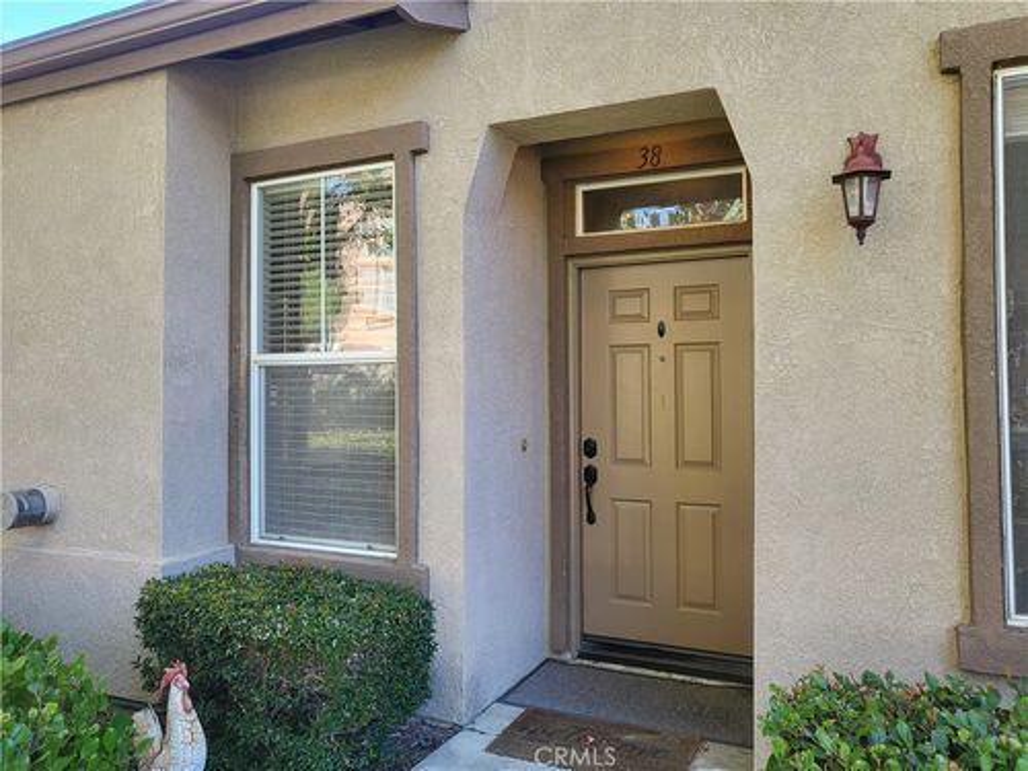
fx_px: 772
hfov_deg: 67.3
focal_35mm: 26
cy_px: 386
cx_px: 514
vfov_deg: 53.1
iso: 50
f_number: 1.8
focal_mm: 4.25
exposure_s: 1/156
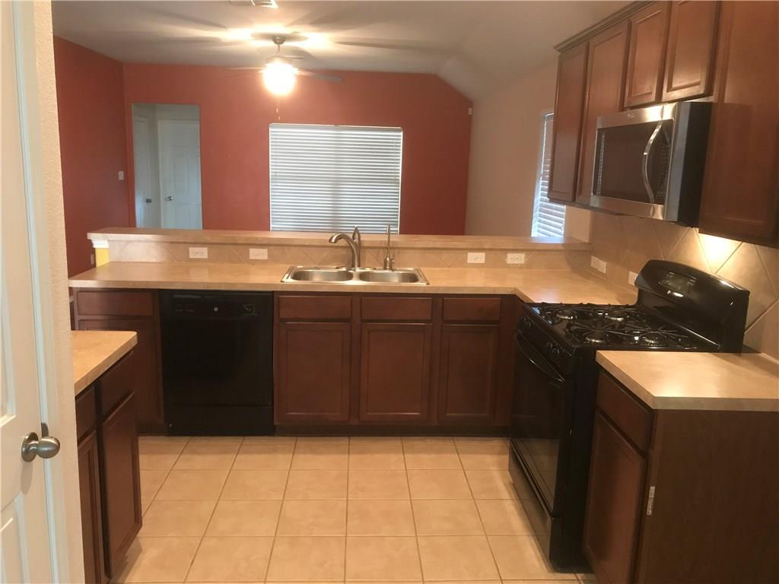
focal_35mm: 28
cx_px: 390
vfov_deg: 49.7
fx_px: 630
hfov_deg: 63.4
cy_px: 292
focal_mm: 3.99
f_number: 1.8
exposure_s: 1/15
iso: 100
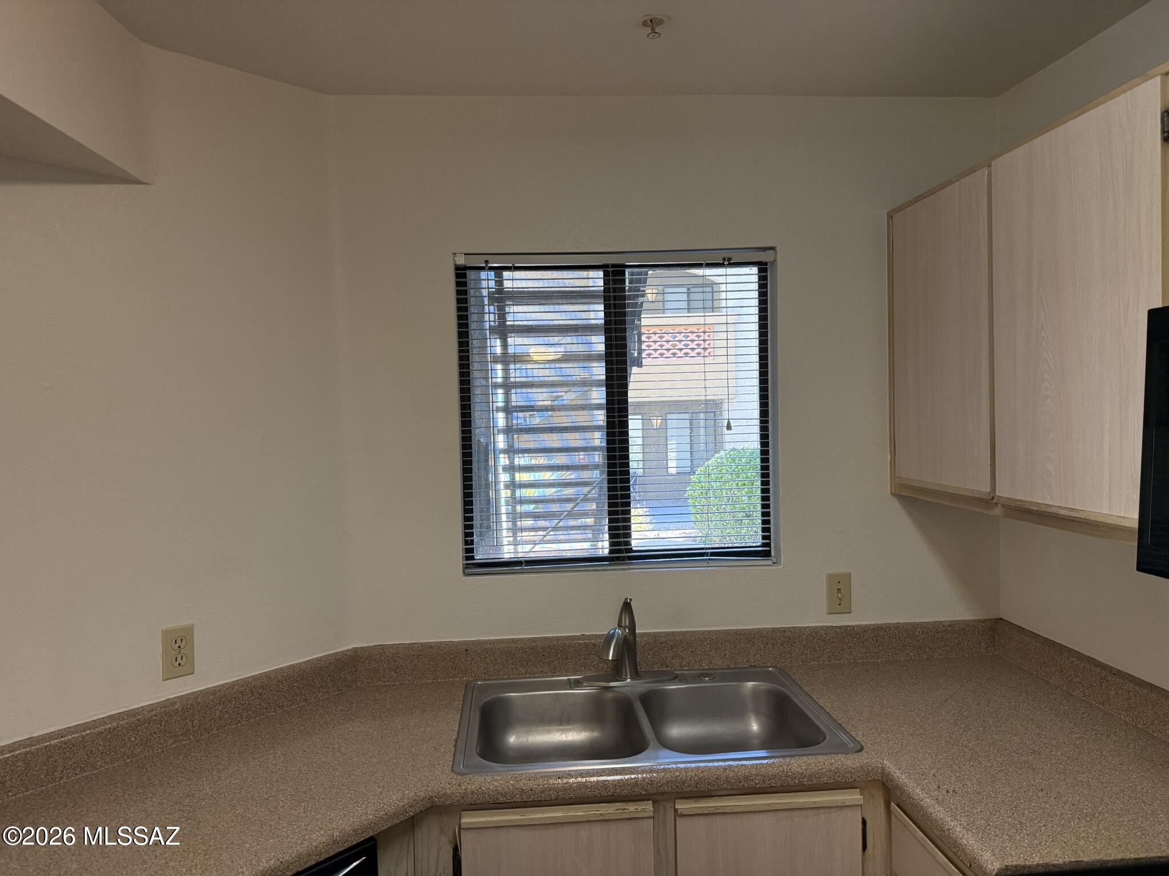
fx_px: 810
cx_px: 584
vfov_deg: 56.8
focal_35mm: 24
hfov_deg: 71.6
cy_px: 438
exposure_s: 1/120
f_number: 1.78
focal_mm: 6.76
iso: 320
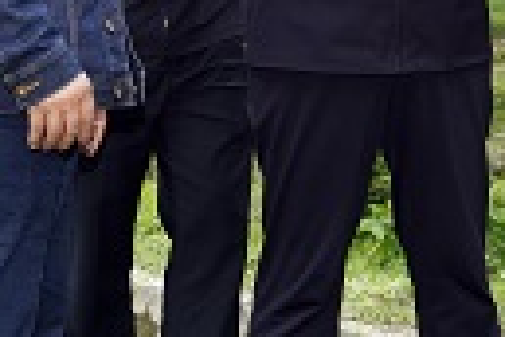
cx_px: 344
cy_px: -39
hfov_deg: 11.3
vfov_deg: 7.5
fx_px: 2539
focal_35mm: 181
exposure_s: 1/250
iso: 400
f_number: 5.6
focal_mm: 39
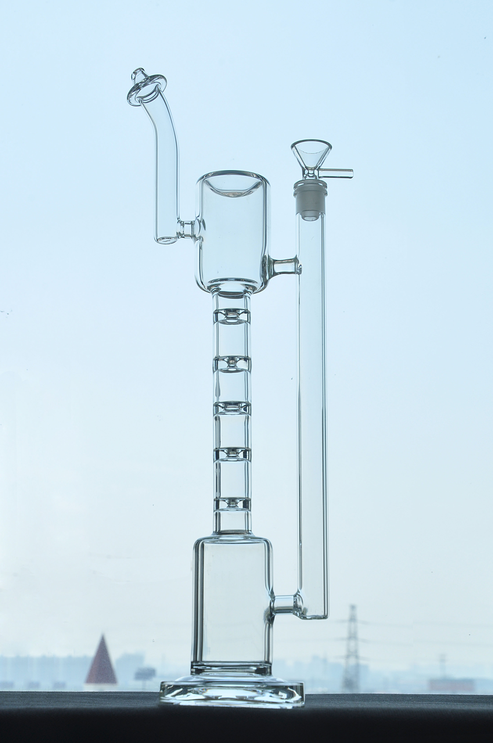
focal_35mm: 75
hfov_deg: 18.1
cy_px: 372
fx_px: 1545
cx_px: 246
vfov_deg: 27.0
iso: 200
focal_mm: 50
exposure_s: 1/100
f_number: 13
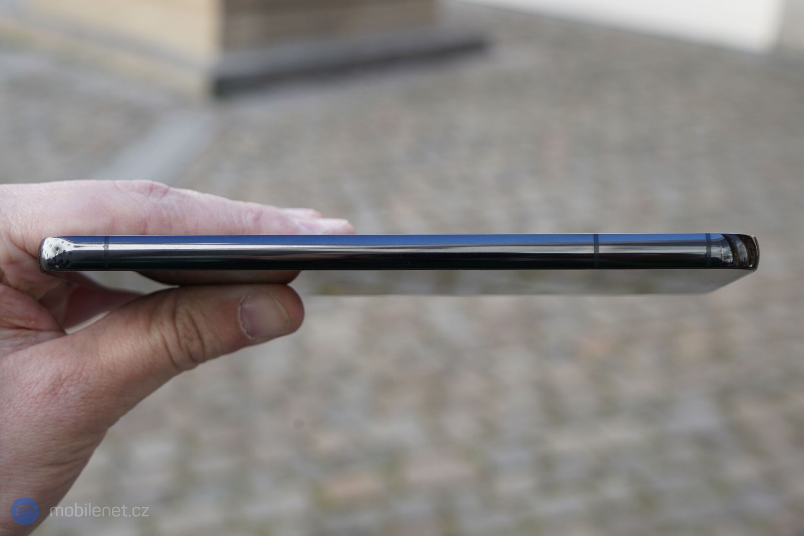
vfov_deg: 26.5
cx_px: 402
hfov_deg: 38.9
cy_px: 268
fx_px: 1139
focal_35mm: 51
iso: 400
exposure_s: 1/125
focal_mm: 51
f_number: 8
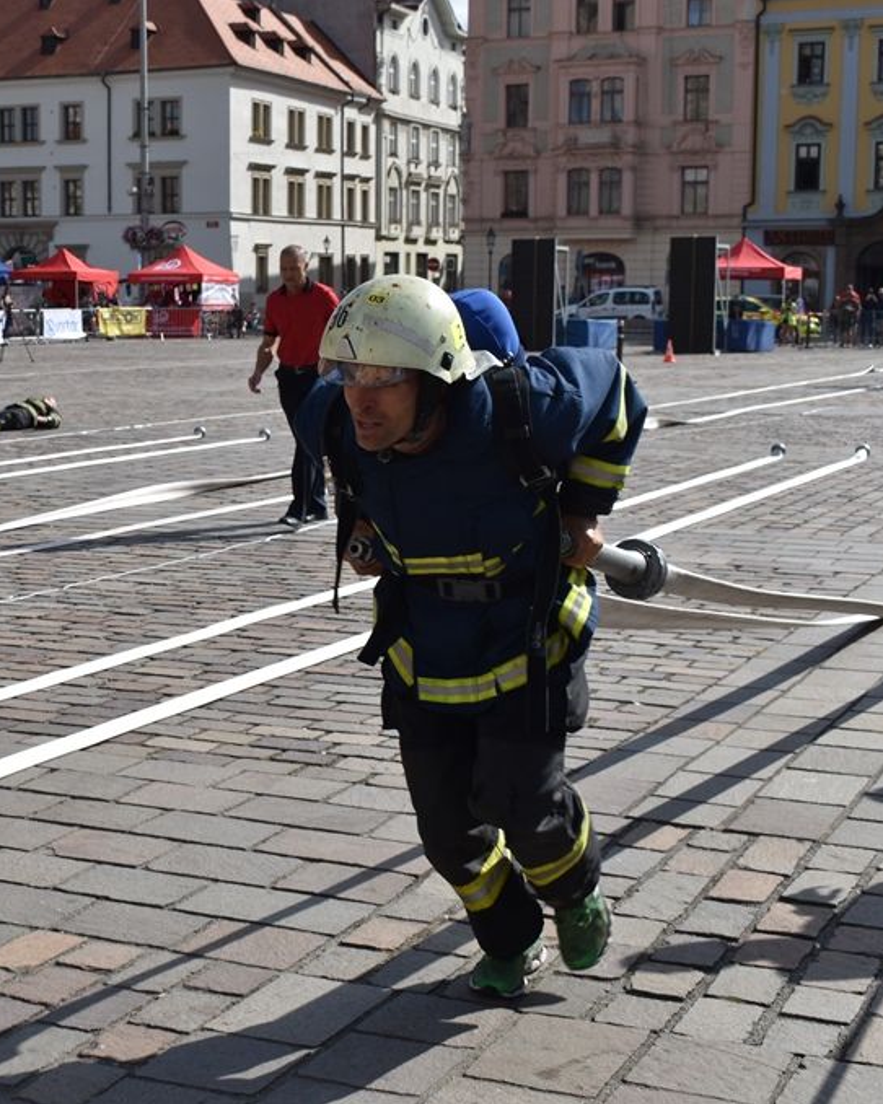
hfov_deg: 24.0
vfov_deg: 30.6
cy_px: 553
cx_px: 90
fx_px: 2017
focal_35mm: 62
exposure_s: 1/320
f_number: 8
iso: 100
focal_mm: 29
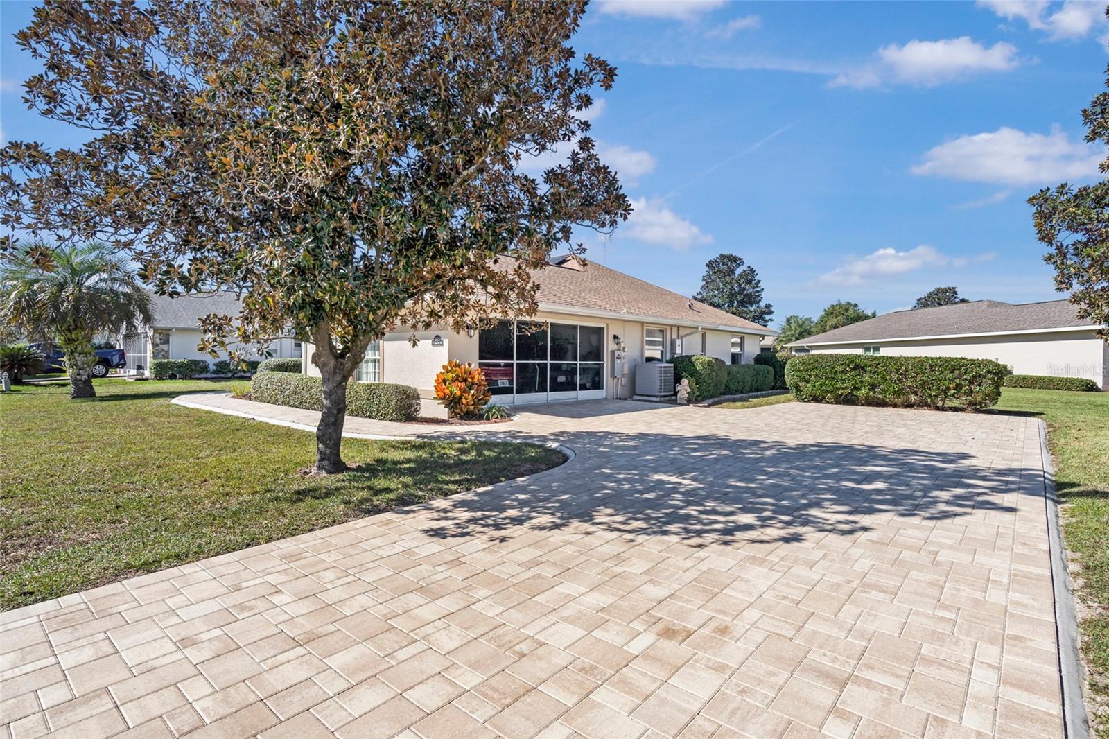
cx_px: 554
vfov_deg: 67.4
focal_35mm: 18
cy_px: 370
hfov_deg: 90.0
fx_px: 554
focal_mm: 18
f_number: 8
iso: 400
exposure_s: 1/400
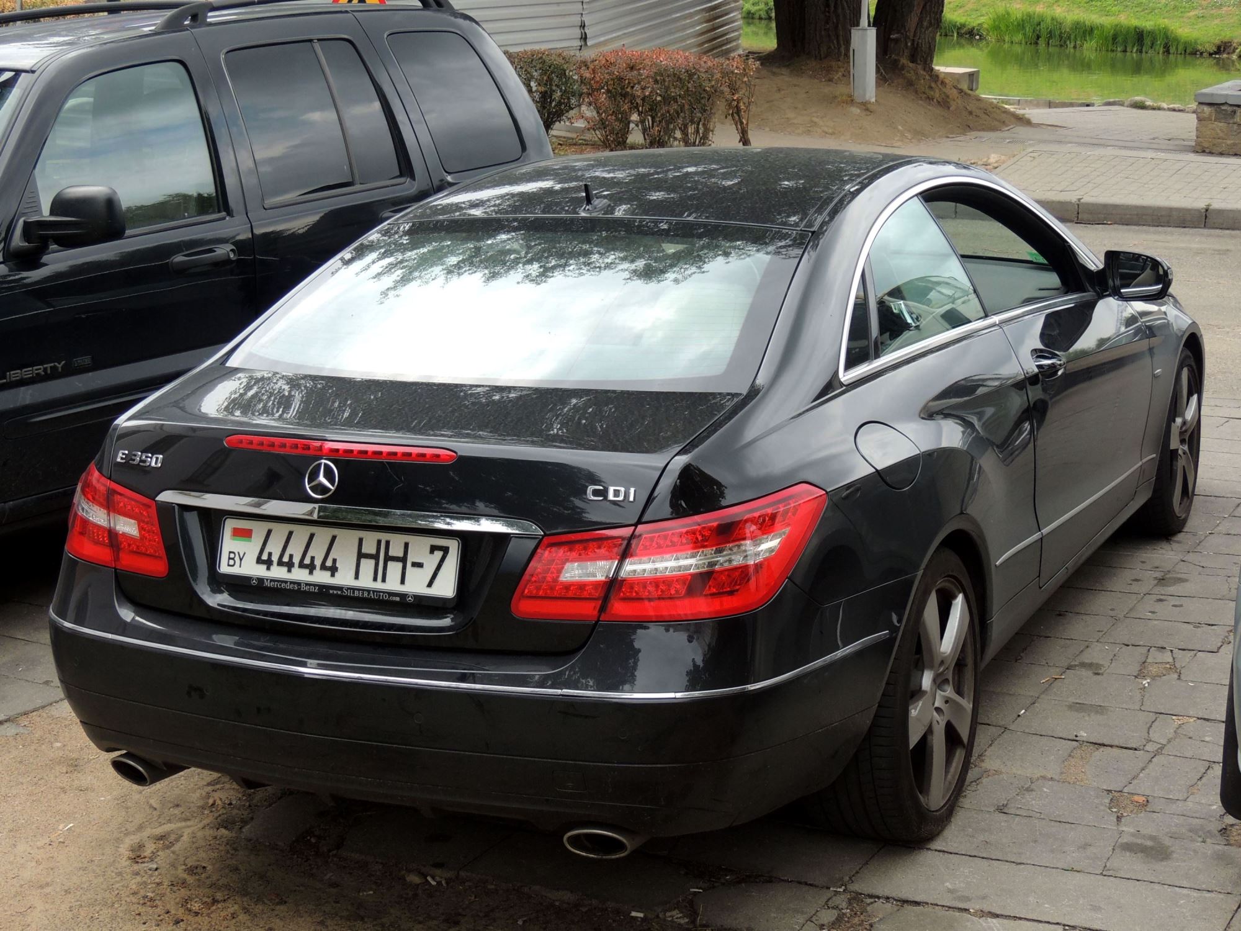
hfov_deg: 38.2
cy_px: 466
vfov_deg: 29.1
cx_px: 620
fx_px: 1793
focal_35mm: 50
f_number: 3.6
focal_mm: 8.9
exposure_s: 1/200
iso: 100
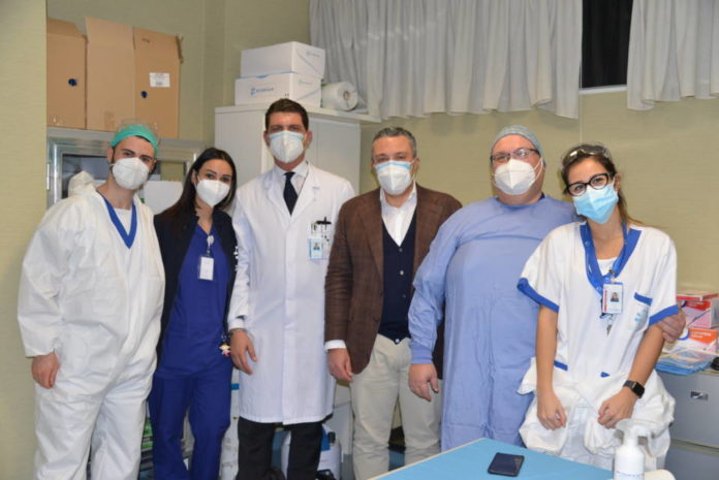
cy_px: 240
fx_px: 759
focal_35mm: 38
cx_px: 360
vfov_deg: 35.1
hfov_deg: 50.7
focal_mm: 38
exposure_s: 1/100
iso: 640
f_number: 4
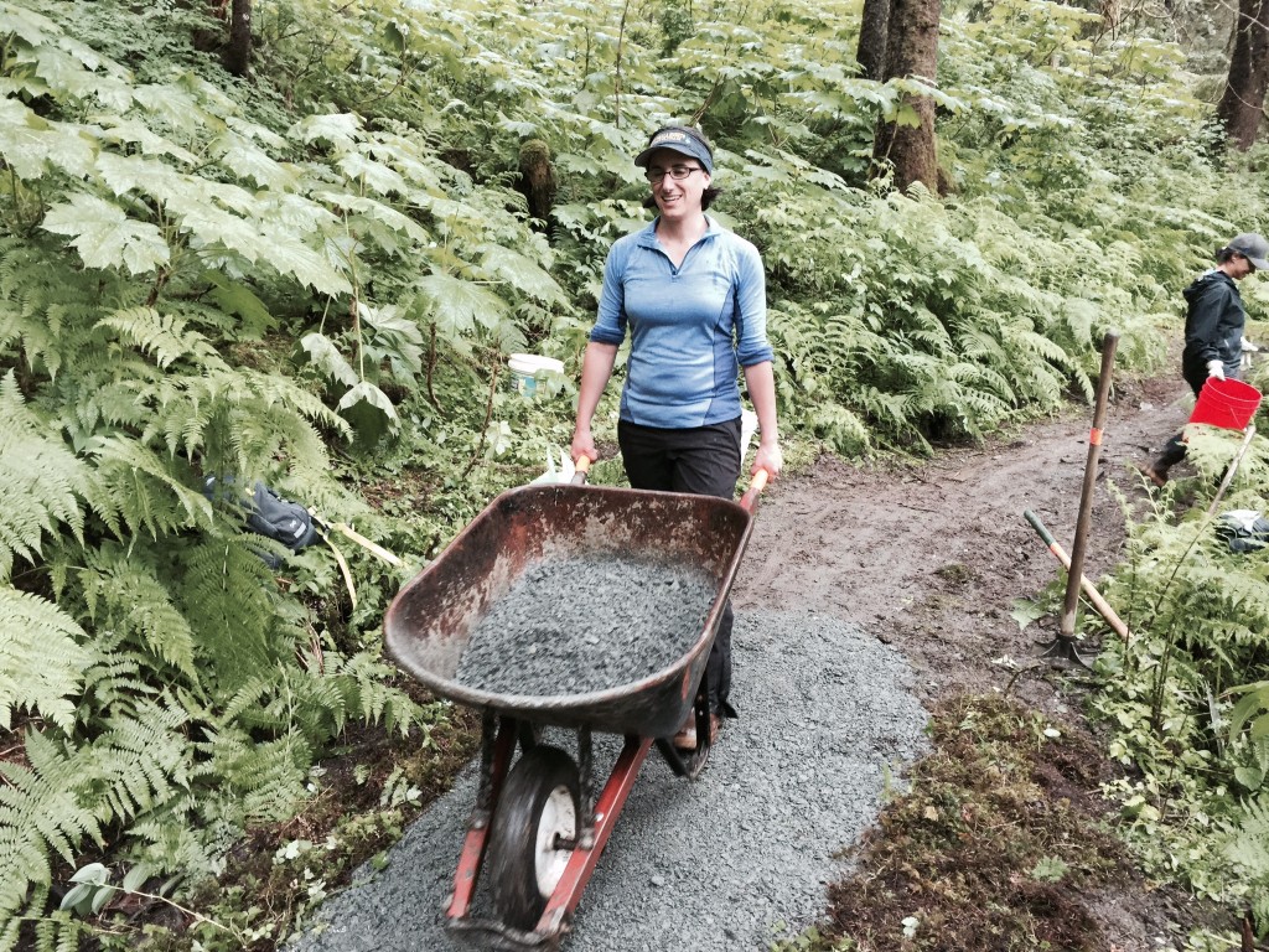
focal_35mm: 29
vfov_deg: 48.2
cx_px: 634
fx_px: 1063
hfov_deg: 61.7
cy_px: 476
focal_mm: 4.15
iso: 50
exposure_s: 1/15
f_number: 2.2
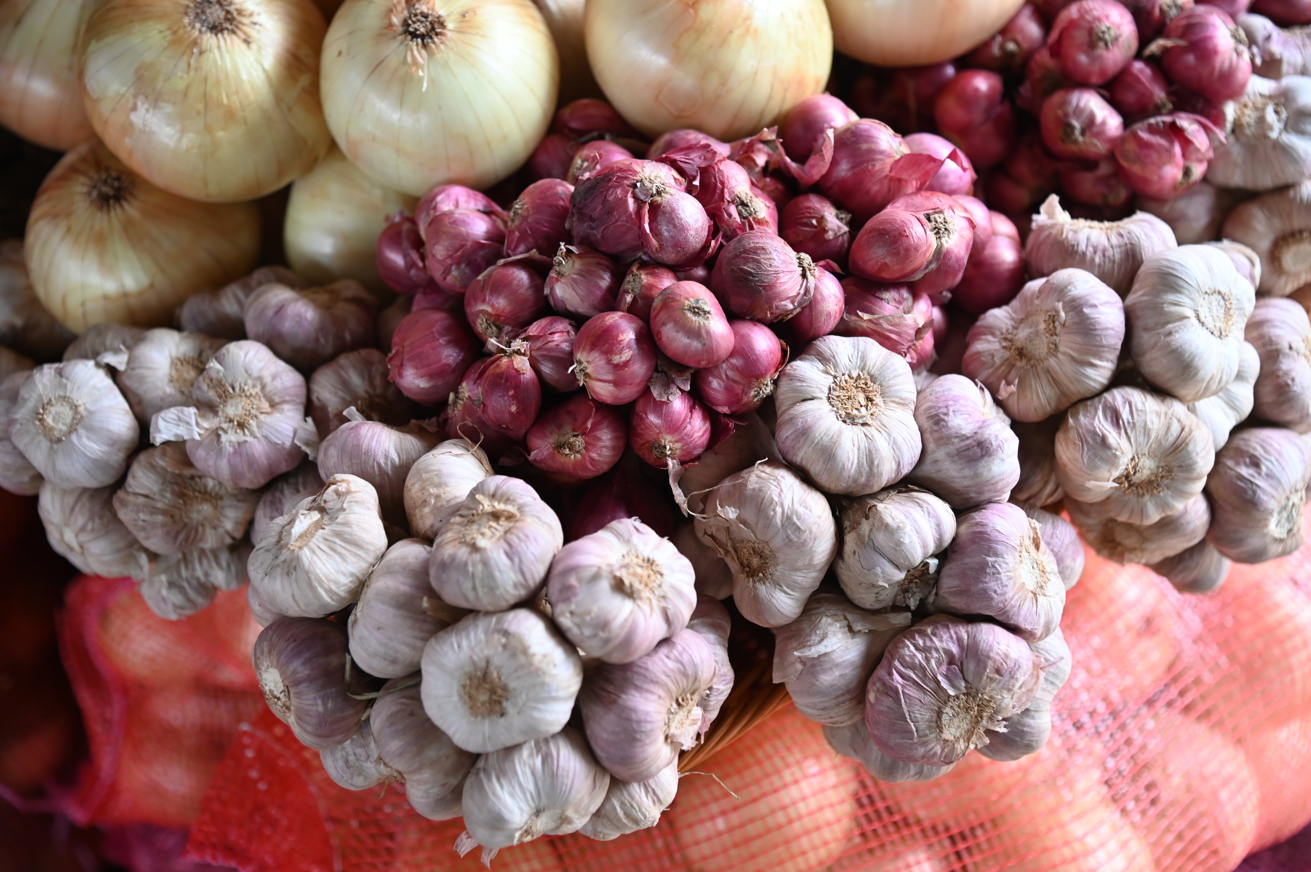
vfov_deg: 24.6
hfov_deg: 36.3
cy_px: 436
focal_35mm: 55
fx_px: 2002
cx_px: 656
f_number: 4
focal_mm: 55
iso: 1250
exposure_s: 1/125
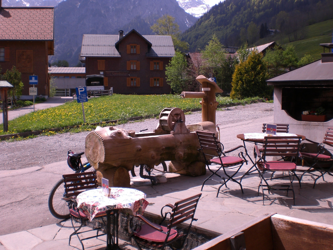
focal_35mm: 38
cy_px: 125
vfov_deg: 37.7
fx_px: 366
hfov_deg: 49.0
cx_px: 166
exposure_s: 1/400
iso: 50
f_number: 4.4
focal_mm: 6.3
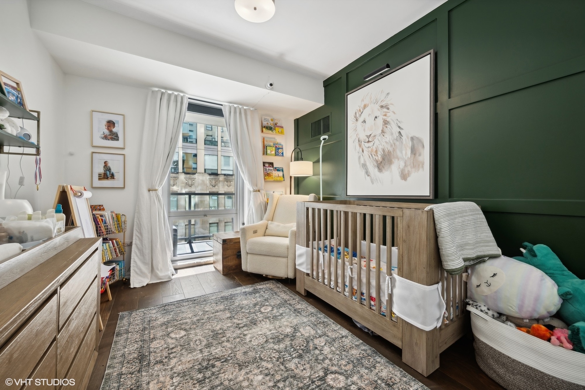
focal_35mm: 14
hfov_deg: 104.3
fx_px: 227
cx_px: 292
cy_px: 195
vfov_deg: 81.2
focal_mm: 14
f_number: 9.5
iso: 200
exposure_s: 1/15
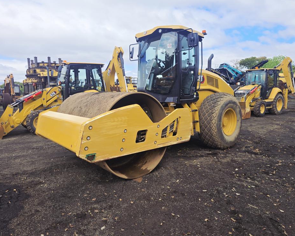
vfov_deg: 56.8
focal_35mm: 25
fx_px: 218
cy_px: 116
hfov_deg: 68.1
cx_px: 148
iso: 12
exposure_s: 1/554
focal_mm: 6.3
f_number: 1.7
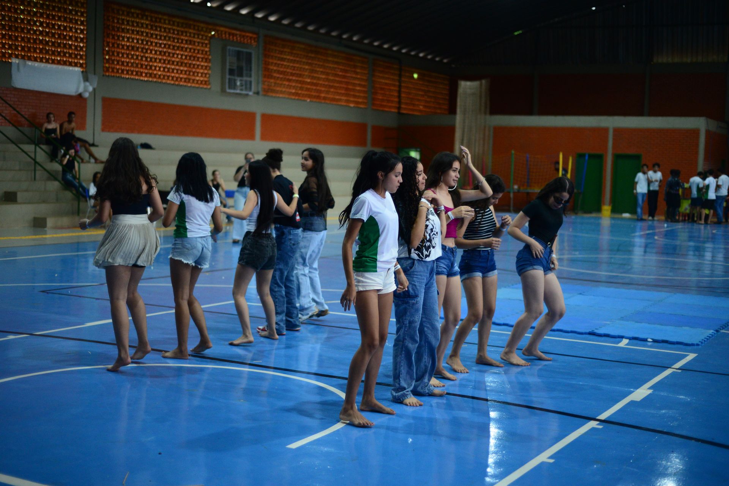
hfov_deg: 39.6
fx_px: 1013
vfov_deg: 27.0
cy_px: 243
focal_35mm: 50
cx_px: 364
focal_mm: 50
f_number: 2
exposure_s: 1/500
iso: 2500
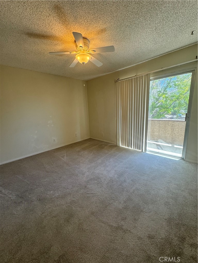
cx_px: 99
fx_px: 107
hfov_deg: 85.7
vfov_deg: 102.1
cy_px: 132
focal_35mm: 14
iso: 200
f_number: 2.2
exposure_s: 1/60
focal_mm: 2.22
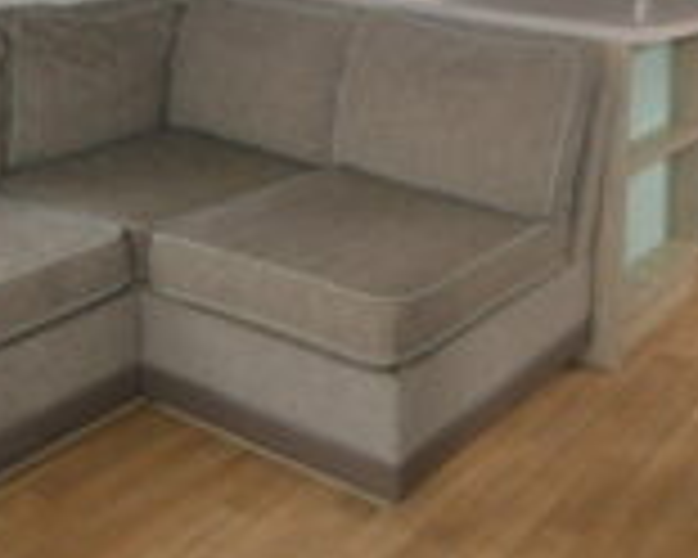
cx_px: 576
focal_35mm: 49
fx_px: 1012
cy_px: -94
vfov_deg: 27.5
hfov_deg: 36.5
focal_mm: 10
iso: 400
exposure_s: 1/100
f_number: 5
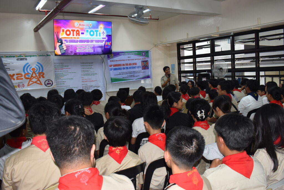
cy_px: 95
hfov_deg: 57.2
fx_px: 260
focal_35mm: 33
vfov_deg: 40.0
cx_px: 142
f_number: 4.5
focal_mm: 22
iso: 800
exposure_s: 1/80
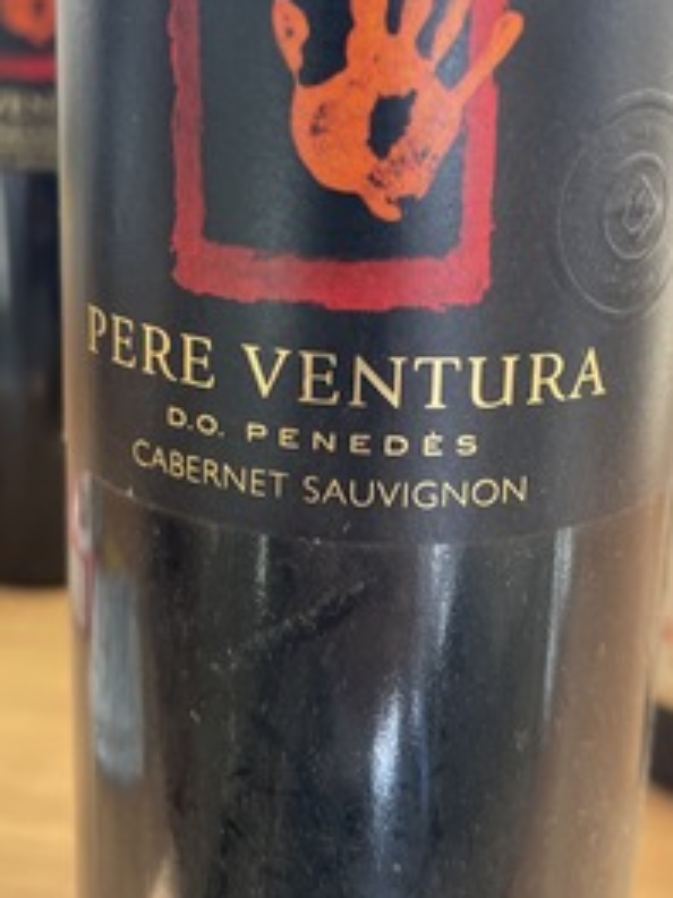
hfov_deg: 35.1
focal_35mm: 41
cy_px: 291
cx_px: 389
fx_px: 1063
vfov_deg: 45.0
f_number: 1.6
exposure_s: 1/121
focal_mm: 5.1
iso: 64
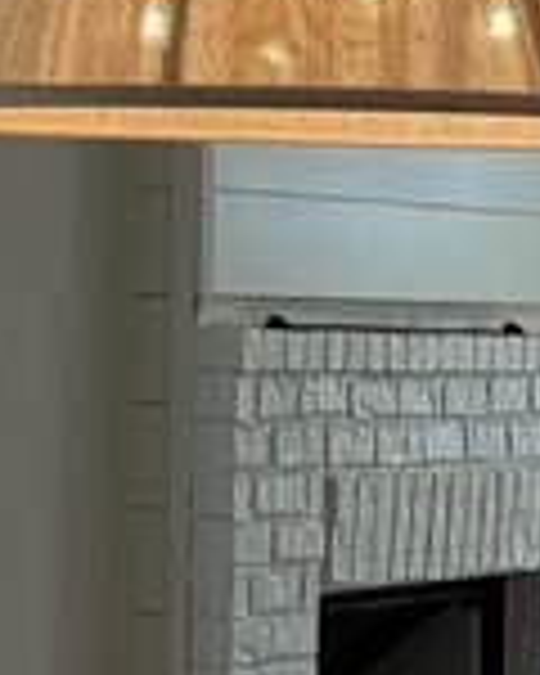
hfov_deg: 7.1
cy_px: 436
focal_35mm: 217
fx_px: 4335
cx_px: 270
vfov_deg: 8.9
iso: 40
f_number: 1.6
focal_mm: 5.96
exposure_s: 1/173
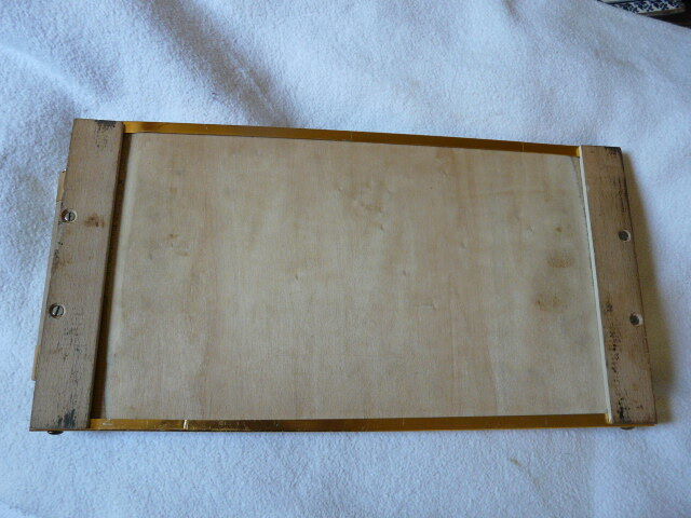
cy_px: 259
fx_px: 559
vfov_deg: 49.7
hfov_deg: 63.4
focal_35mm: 28
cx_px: 346
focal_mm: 4.6
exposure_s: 1/30
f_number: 2.8
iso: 160
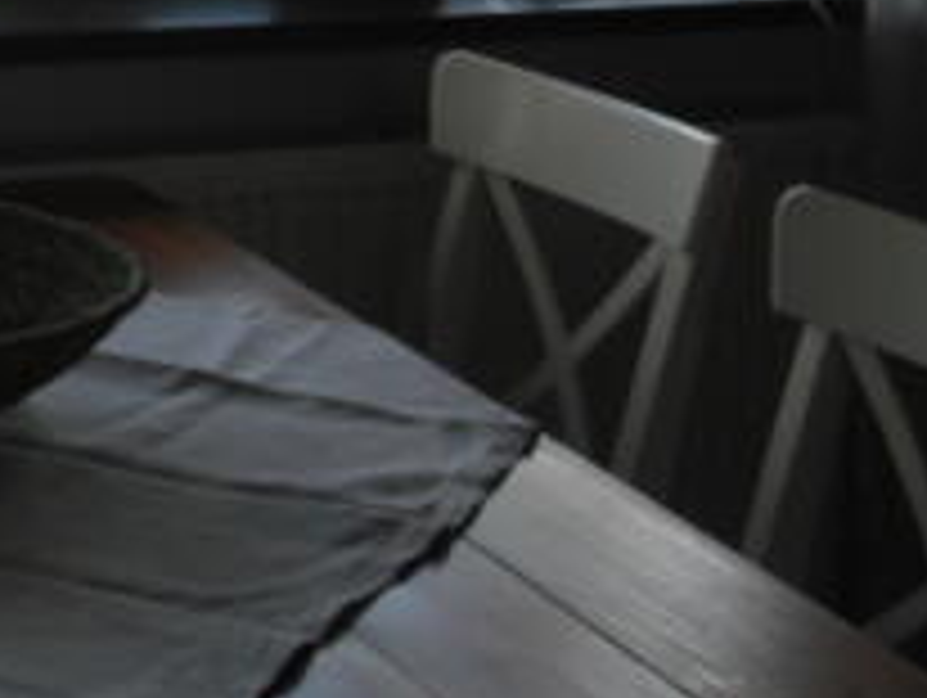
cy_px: -90
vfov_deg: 13.4
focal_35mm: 108
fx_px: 2896
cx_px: -317
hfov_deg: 17.0
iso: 100
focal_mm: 6.2
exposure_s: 1/320
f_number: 2.8
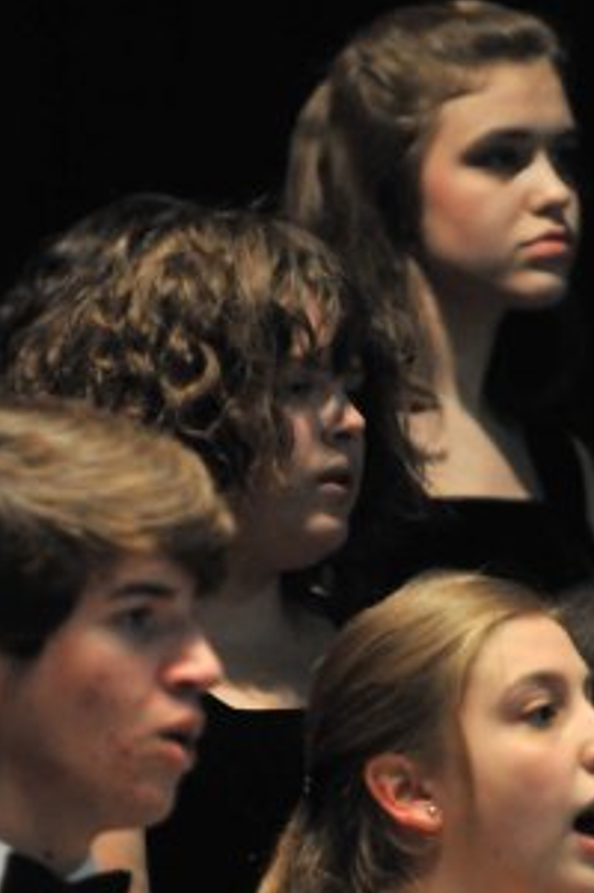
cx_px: 298
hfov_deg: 2.3
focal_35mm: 599
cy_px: 406
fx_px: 14858
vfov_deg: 3.4
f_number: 2.8
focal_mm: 200
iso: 1600
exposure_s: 1/80
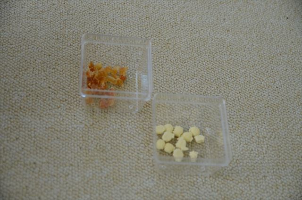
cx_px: 151
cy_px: 100
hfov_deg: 29.3
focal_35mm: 69
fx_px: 578
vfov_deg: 19.6
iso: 100
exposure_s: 1/40
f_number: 3.8
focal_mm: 46
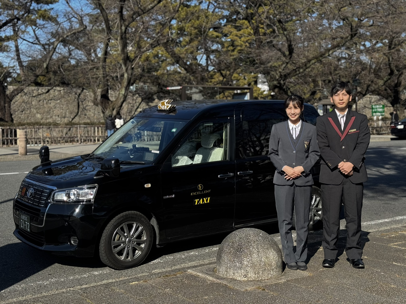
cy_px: 152
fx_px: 563
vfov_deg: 30.3
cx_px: 203
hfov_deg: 39.7
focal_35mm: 48
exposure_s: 1/1366
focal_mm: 6.76
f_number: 1.78
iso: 64
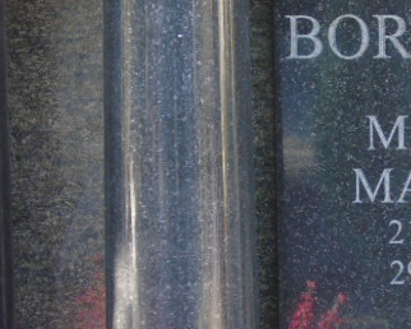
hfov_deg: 6.1
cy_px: 213
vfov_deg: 4.9
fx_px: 3822
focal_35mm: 314
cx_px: 385
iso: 400
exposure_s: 1/80
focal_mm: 29
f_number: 4.9
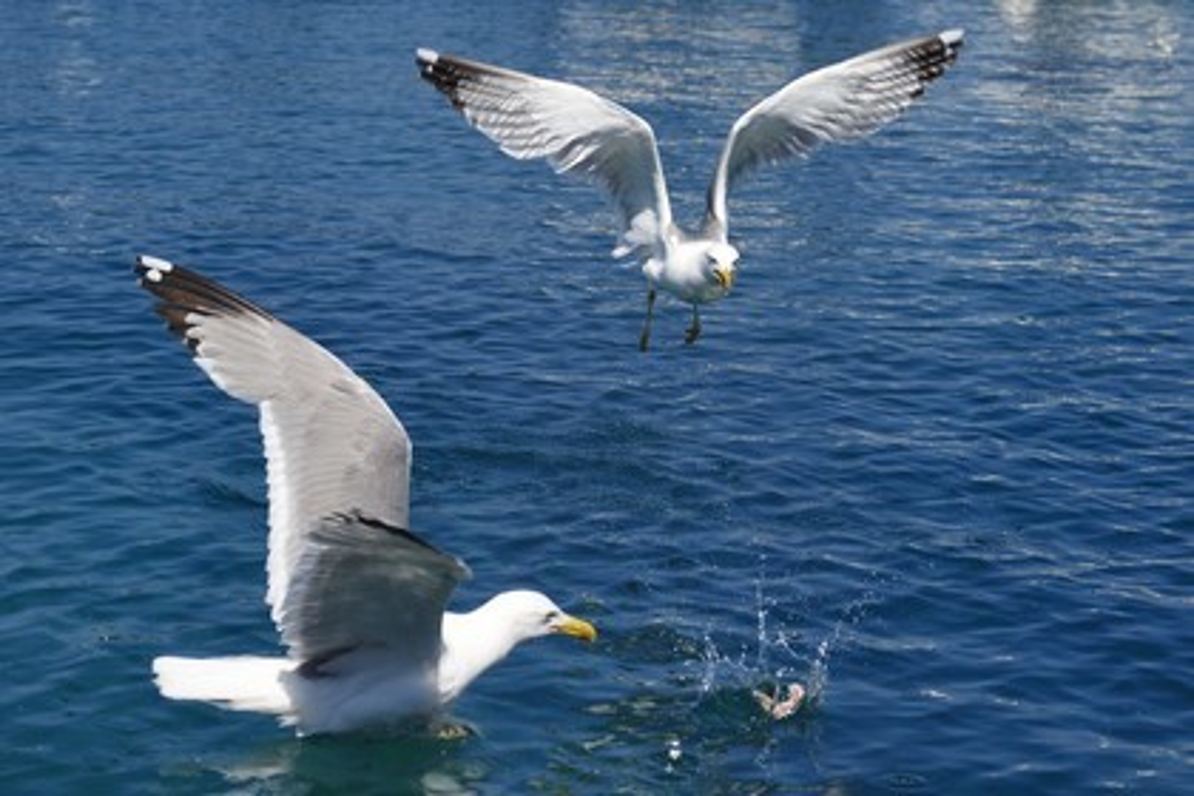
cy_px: 398
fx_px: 2321
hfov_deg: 28.8
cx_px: 597
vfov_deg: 19.5
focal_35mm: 70
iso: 200
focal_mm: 70
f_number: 6.3
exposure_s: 1/2000
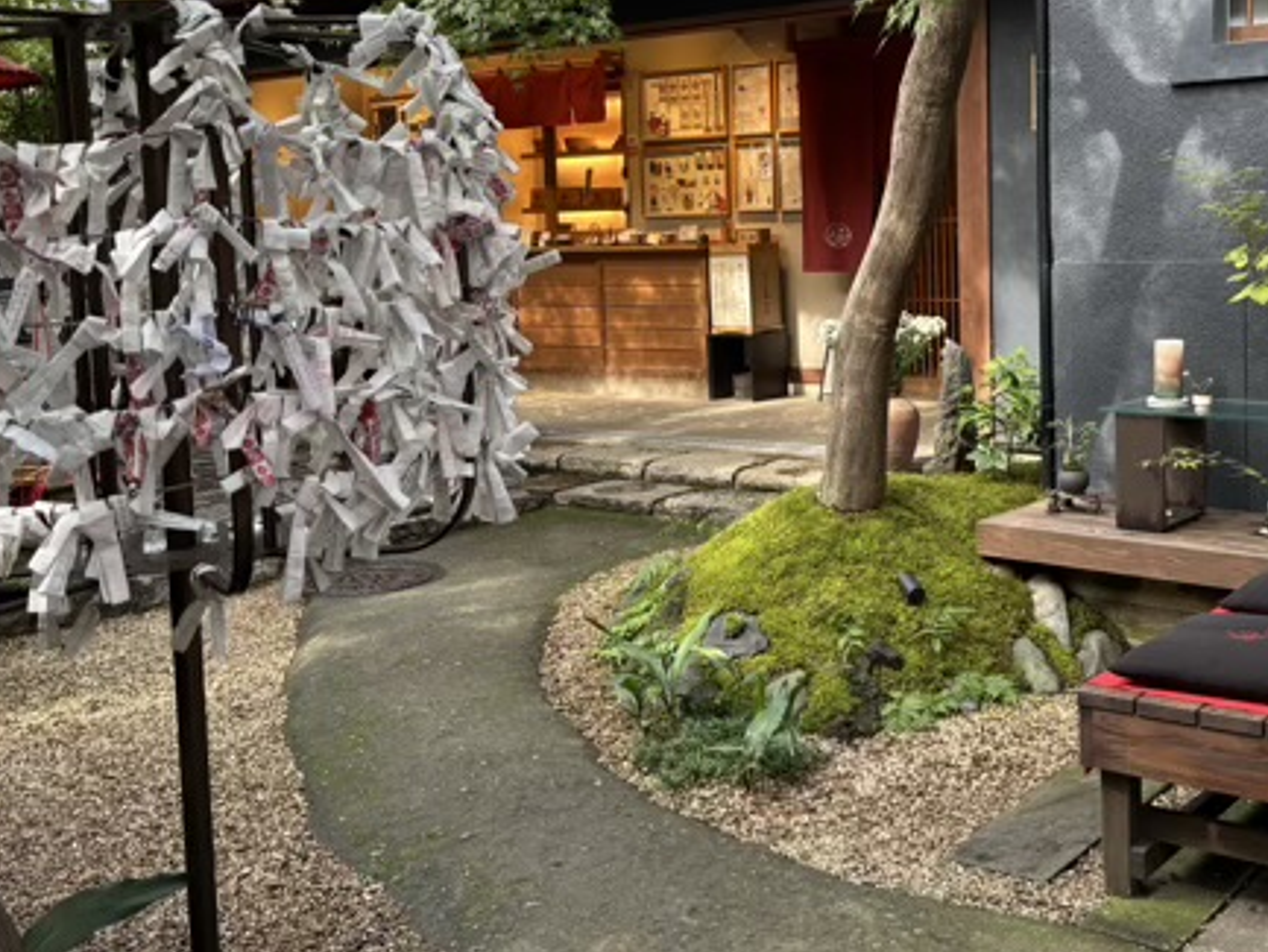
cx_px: 843
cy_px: 318
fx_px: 1539
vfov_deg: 34.1
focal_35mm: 42
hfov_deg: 44.1
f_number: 1.6
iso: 125
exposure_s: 1/121
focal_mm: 5.96
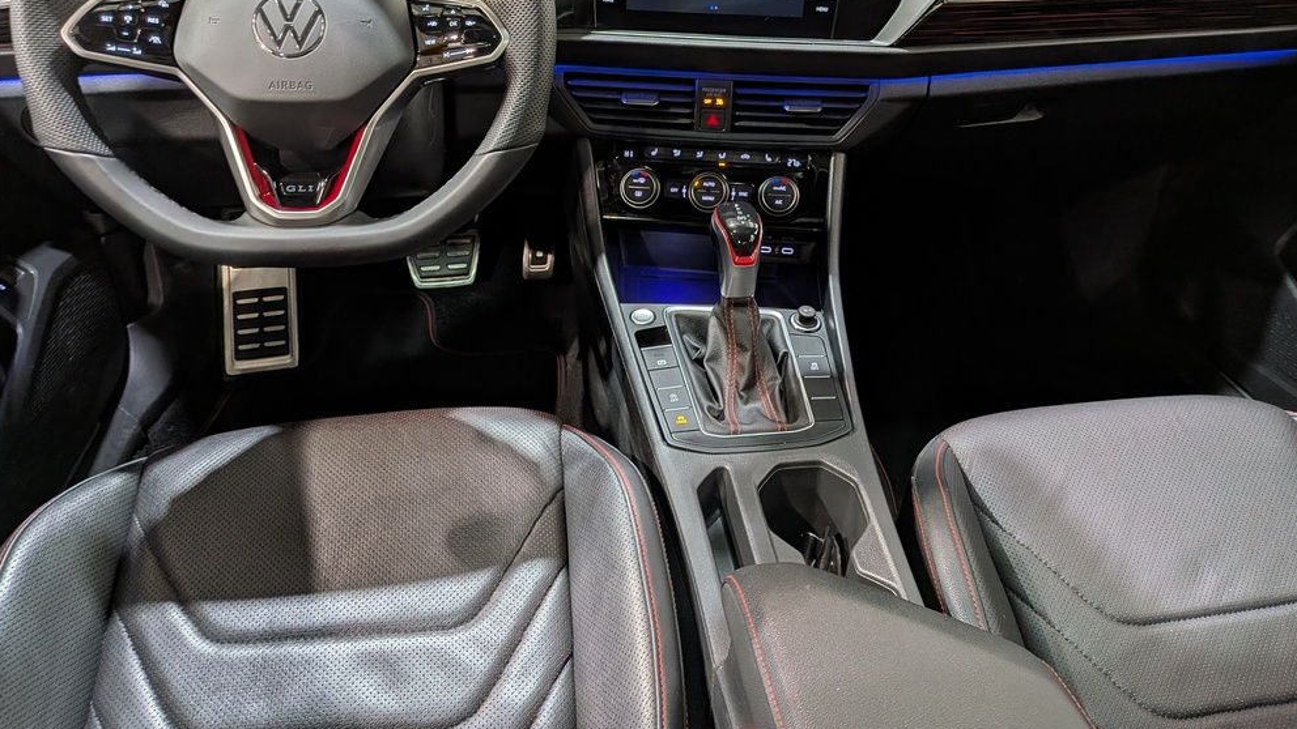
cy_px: 234
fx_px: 929
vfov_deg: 42.2
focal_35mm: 27
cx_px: 660
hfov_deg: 69.9
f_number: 1.7
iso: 52
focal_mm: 4.53
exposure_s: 1/24
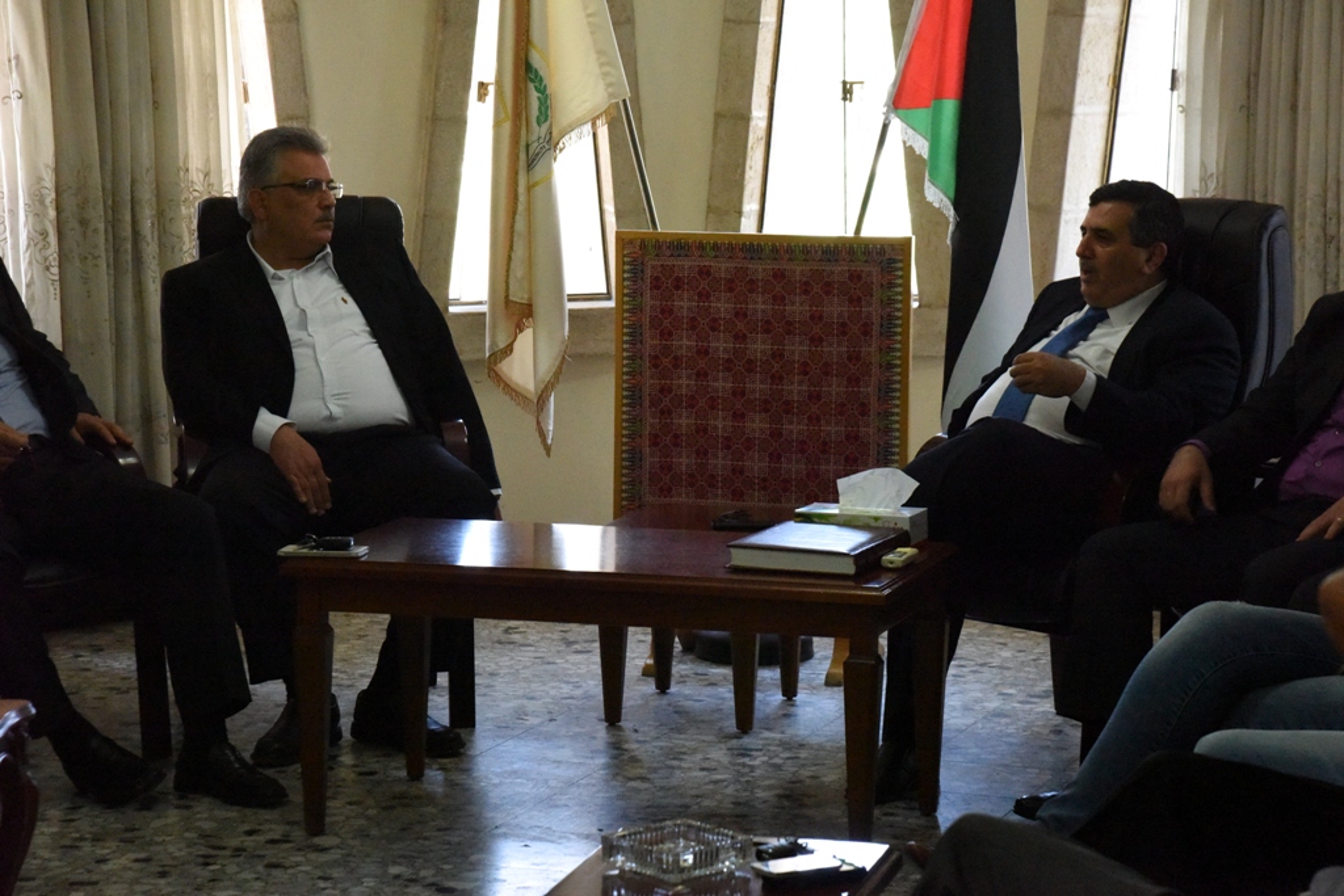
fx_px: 3659
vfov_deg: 14.0
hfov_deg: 20.8
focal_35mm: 98
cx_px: 672
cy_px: 448
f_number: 9
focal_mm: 98
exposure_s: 1/320
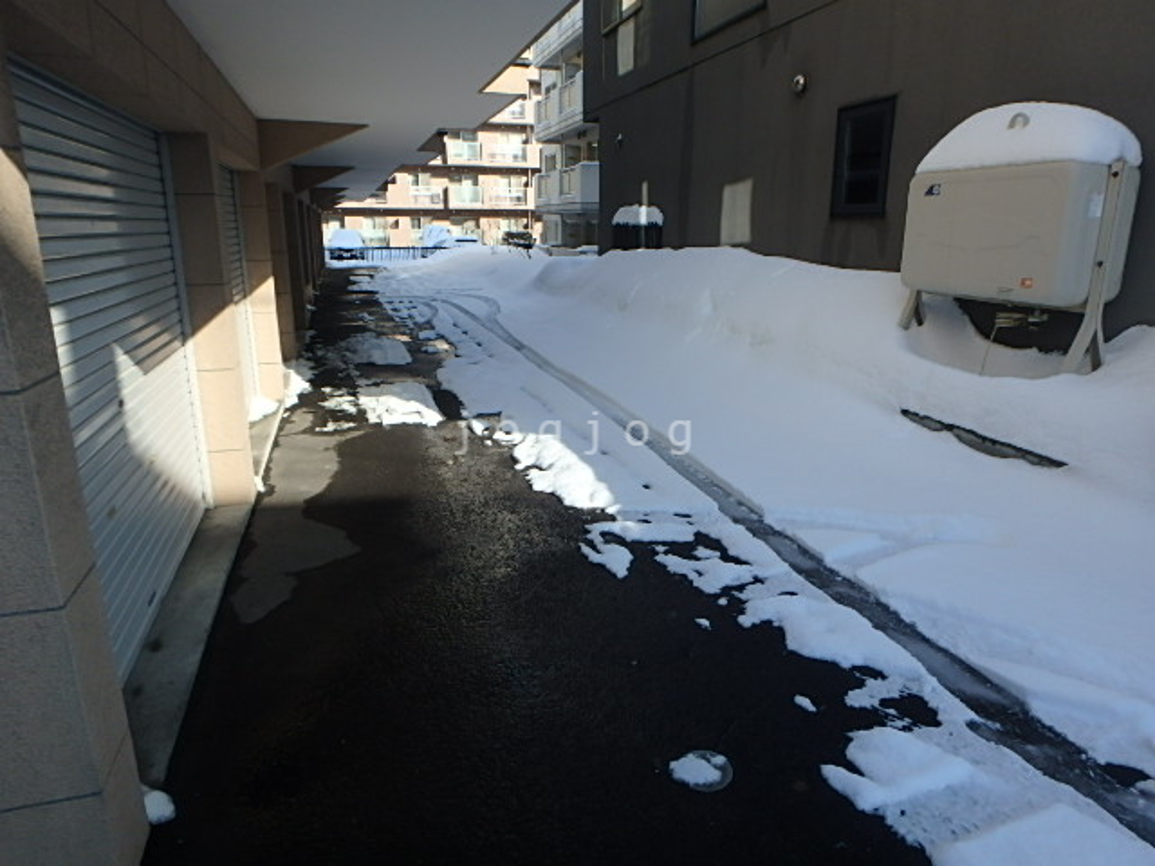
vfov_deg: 63.4
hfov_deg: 79.0
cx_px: 578
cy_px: 433
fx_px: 701
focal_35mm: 21
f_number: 3.5
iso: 125
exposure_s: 1/640
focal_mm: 3.7
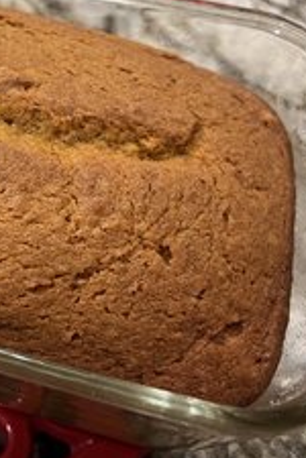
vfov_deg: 40.8
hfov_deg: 25.7
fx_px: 612
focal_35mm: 48
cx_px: -41
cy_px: 171
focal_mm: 5.7
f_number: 1.5
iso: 160
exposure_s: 1/60
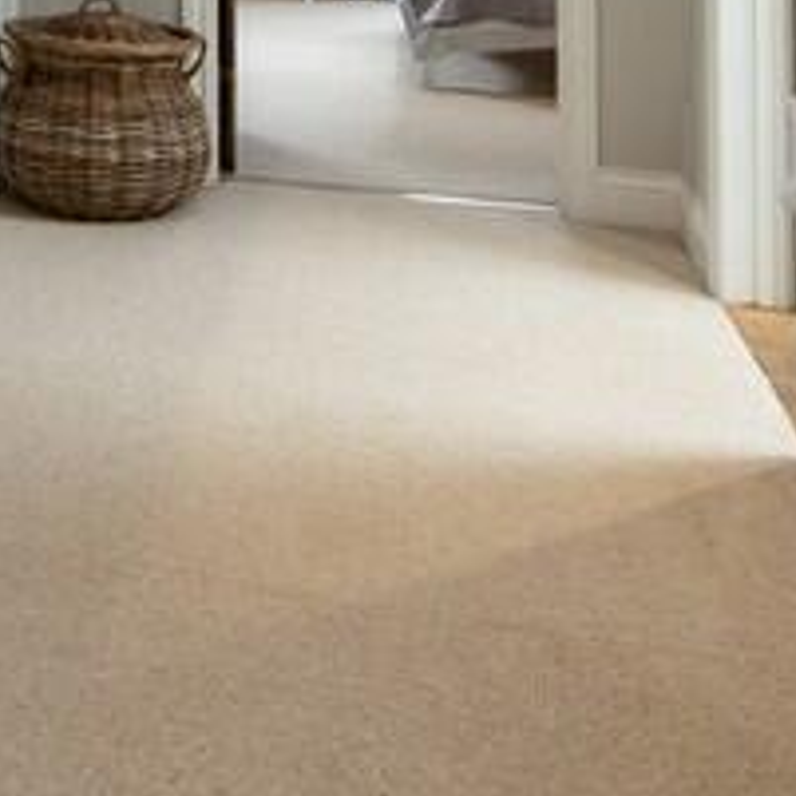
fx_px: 1691
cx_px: -206
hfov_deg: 23.7
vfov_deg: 23.0
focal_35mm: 65
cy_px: -287
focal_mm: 10.1
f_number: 7.1
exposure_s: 1/10
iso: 160
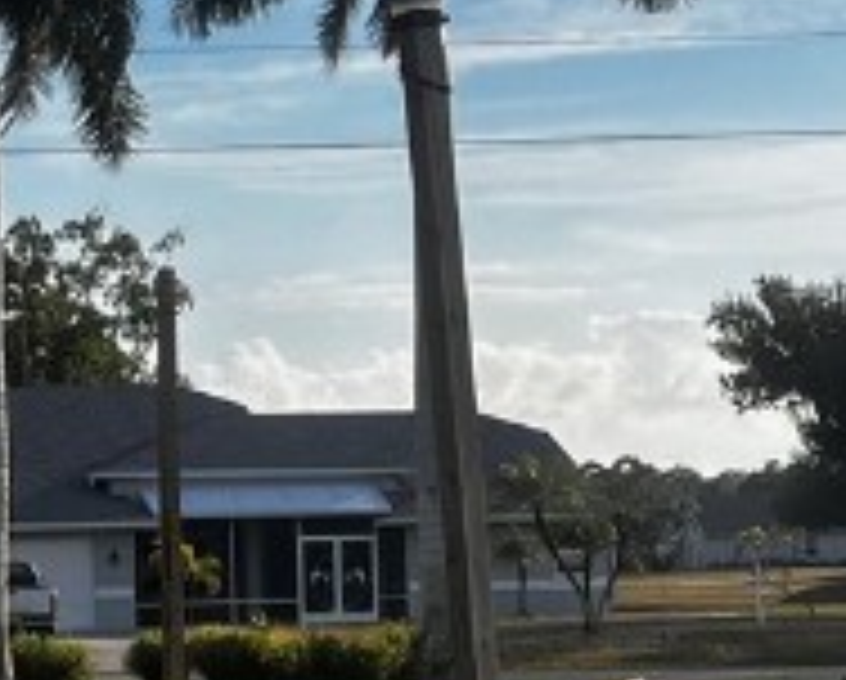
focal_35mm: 138
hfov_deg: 13.7
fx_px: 3461
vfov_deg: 11.2
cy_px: 450
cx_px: -14
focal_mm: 5.7
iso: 50
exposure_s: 1/5076
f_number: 1.5
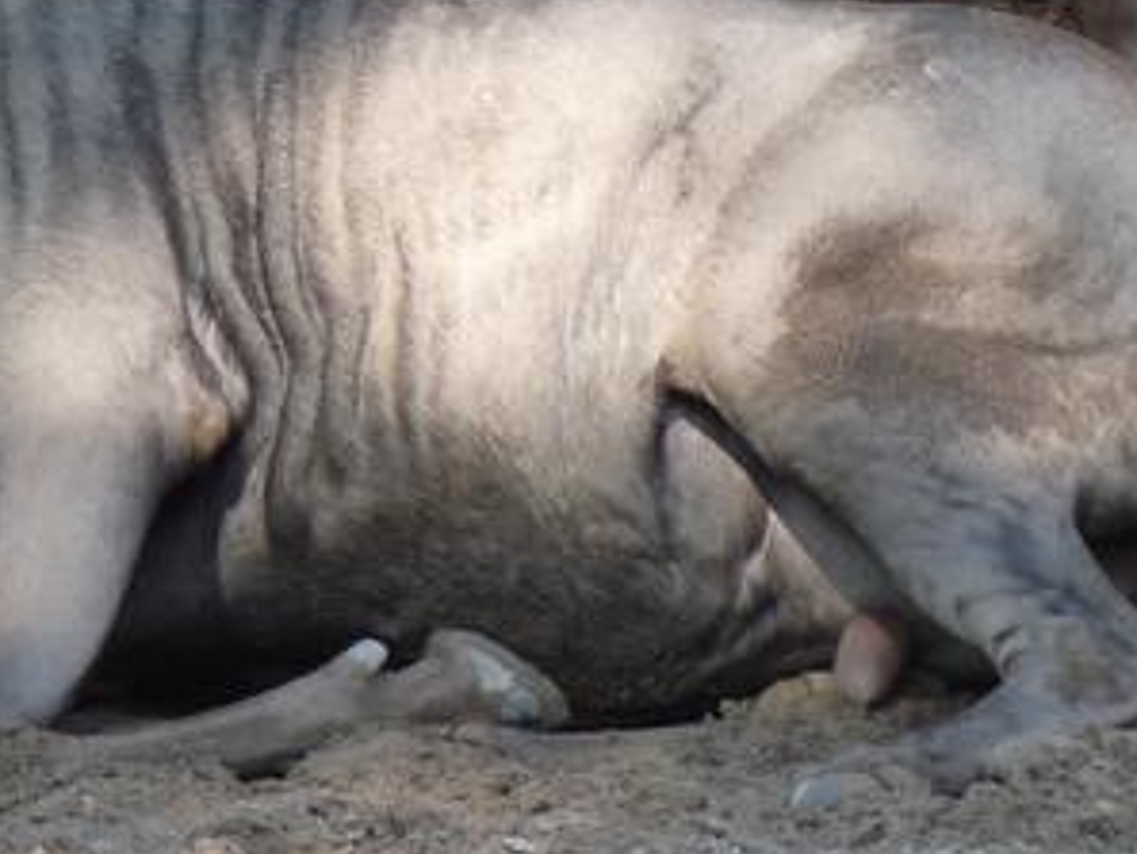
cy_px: -69
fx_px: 34568
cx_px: 471
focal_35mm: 1052
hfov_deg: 1.9
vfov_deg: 1.4
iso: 100
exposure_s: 1/200
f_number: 4
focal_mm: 49.3
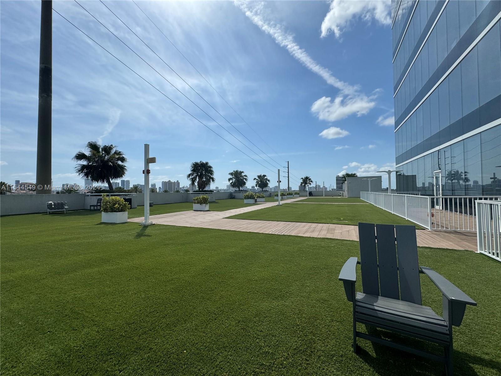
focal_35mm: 14
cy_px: 188
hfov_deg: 102.1
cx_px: 250
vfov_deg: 85.7
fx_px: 203
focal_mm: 2.22
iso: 50
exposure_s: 1/4630
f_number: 2.2
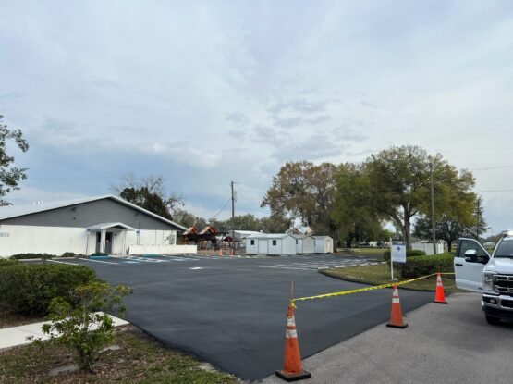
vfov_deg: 53.0
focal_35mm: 26
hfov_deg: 67.4
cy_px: 192
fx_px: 385
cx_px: 256
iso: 50
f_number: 1.5
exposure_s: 1/3356
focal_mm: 5.7
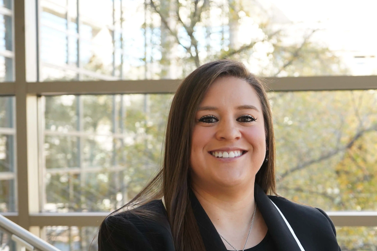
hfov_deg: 26.0
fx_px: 806
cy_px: 188
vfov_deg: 17.6
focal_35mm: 77
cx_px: 288
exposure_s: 1/250
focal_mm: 48
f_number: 5.6
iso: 2000
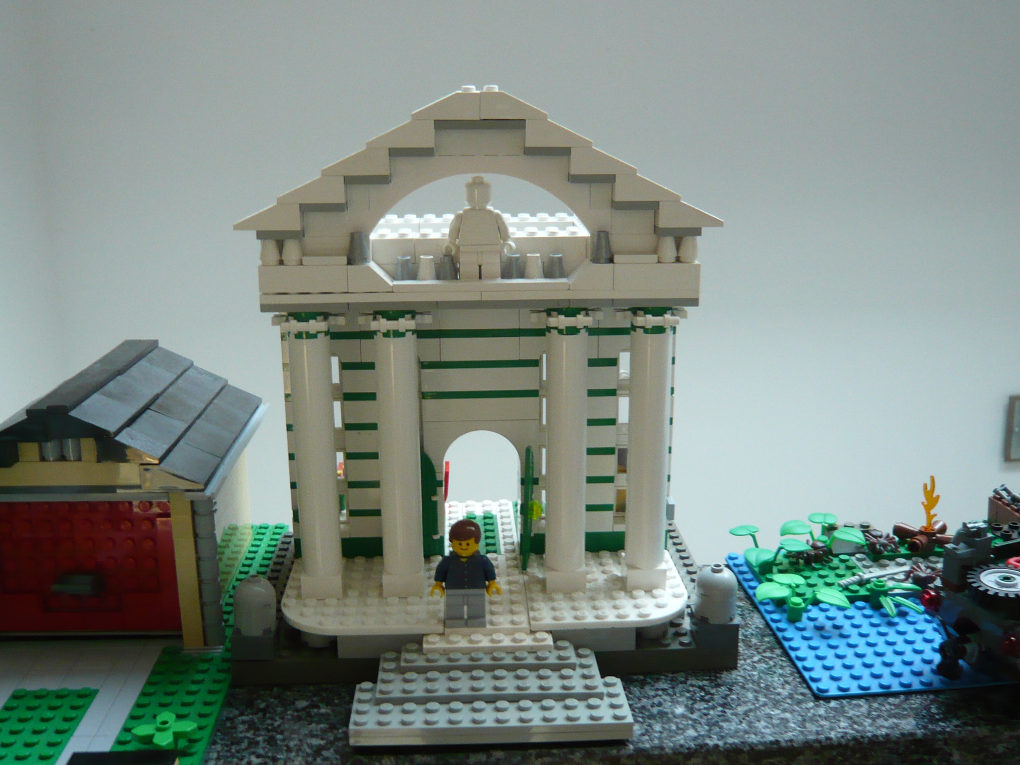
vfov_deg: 39.7
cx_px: 510
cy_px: 382
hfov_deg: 51.4
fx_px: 1061
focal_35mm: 36
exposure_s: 1/15
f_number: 2.9
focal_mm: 4.9
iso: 200
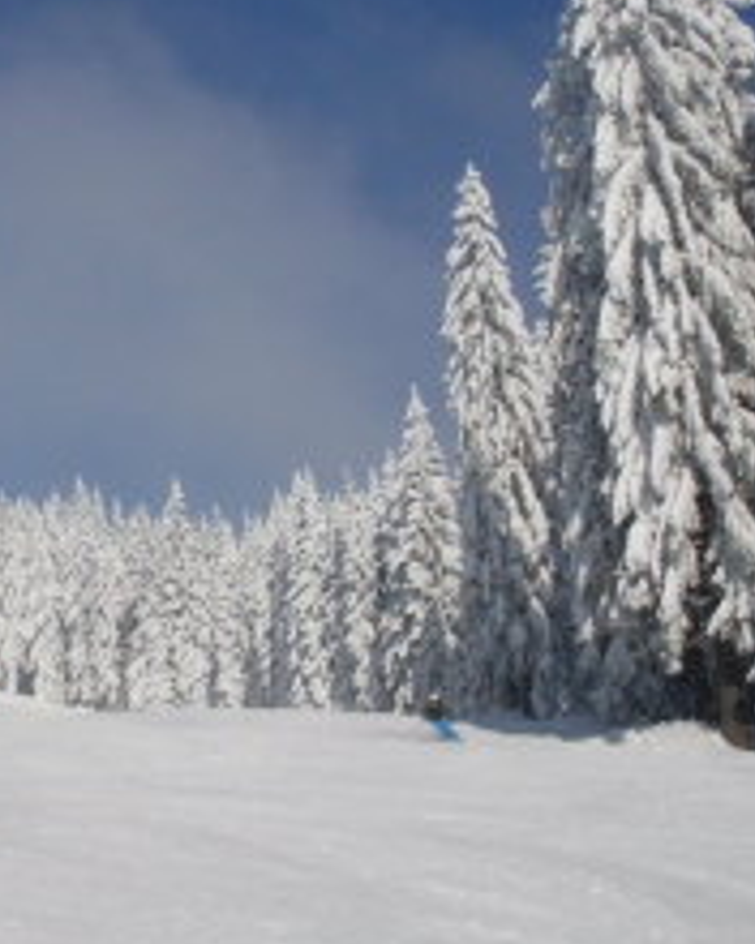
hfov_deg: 18.5
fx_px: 2262
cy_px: 498
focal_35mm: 81
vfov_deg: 23.6
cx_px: 13
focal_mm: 6.3
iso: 80
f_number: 8.4
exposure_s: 1/750
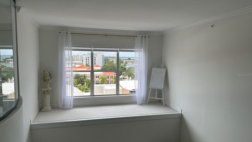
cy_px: 75
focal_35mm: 27
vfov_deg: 42.9
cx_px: 123
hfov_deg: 69.8
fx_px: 180
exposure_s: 1/1009
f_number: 1.78
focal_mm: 6.86
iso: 80
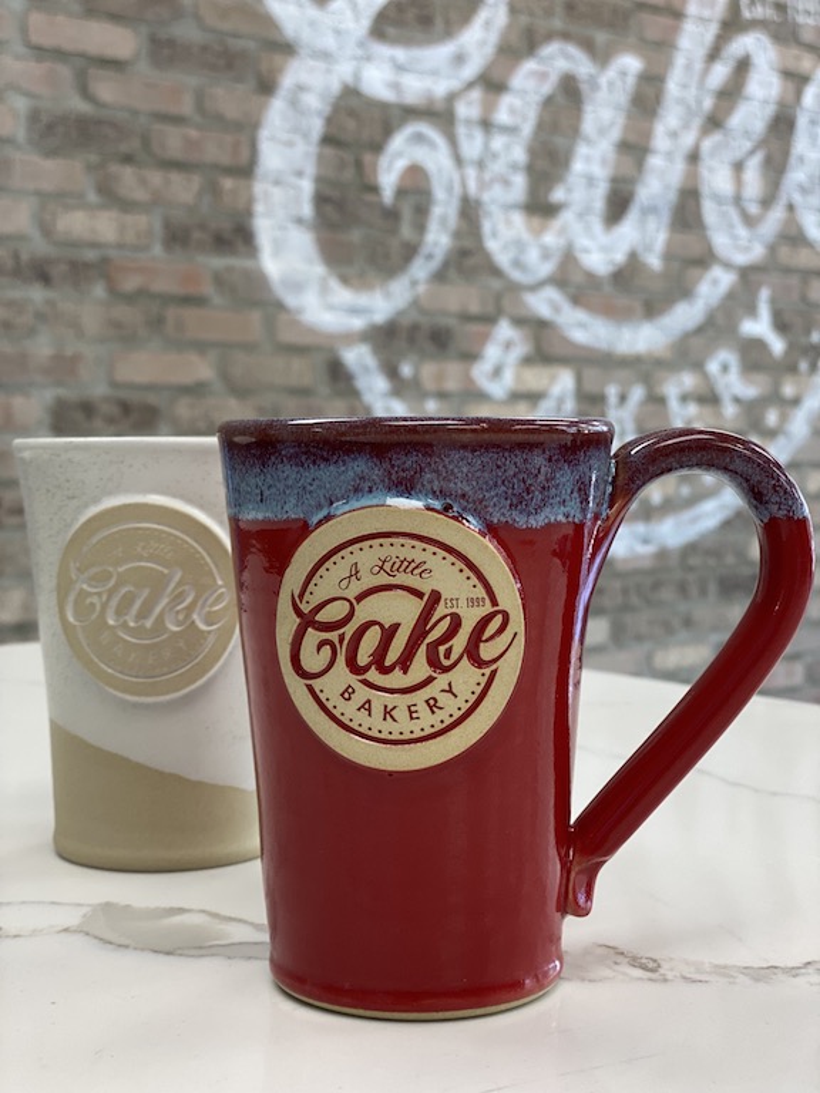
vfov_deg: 36.8
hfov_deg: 28.0
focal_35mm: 52
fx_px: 1642
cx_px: 410
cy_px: 546
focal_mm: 6
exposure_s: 1/120
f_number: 2
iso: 80
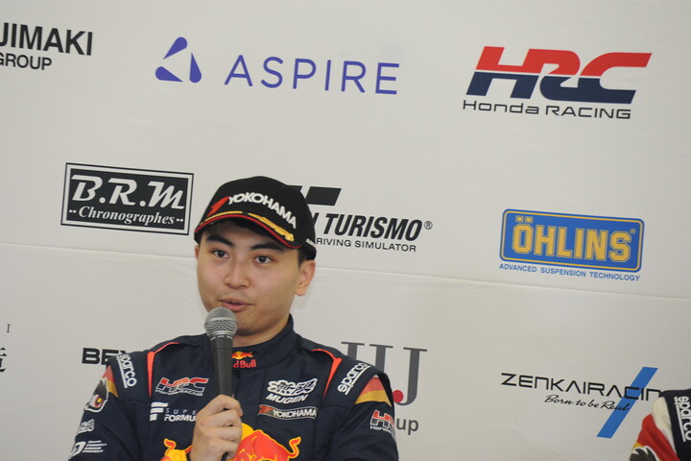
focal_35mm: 200
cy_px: 230
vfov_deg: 6.9
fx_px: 3839
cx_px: 346
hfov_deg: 10.3
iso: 1600
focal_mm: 200
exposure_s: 1/125
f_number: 8
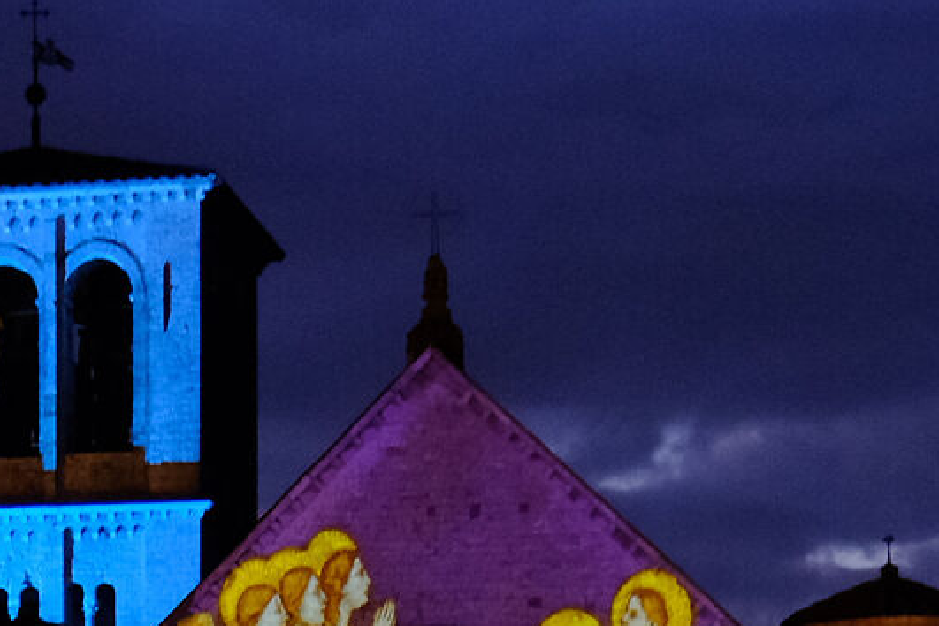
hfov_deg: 10.1
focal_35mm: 199
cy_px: 1144
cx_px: -347
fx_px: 5190
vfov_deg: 6.7
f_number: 2.8
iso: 2000
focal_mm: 29.2
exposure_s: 1/9
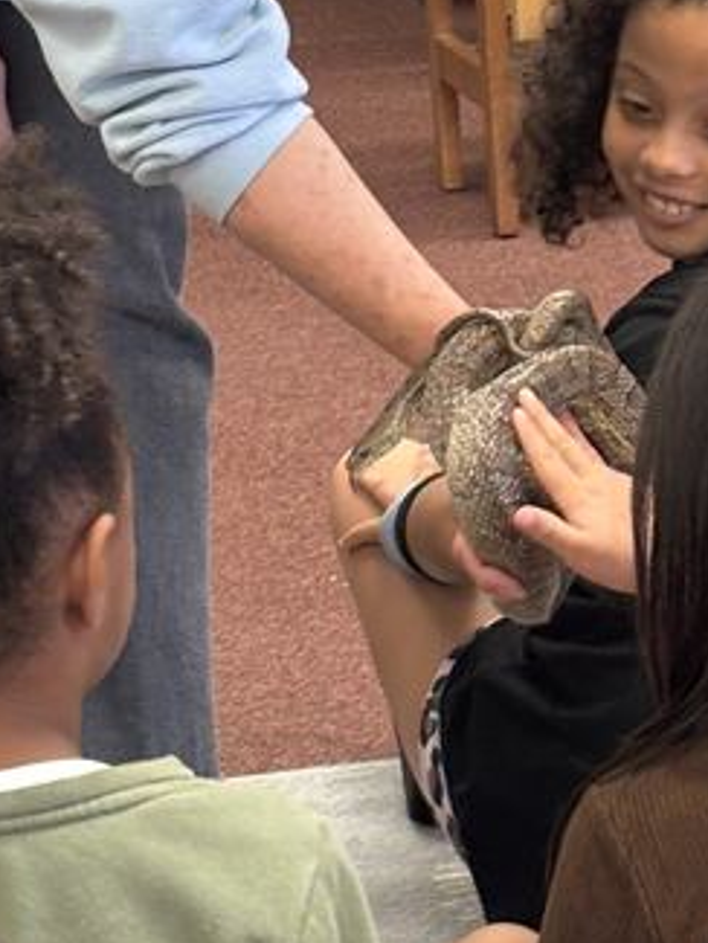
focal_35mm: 164
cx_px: 406
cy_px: 168
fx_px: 4469
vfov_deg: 12.0
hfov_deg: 9.1
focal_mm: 5.96
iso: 125
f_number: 1.6
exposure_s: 1/40
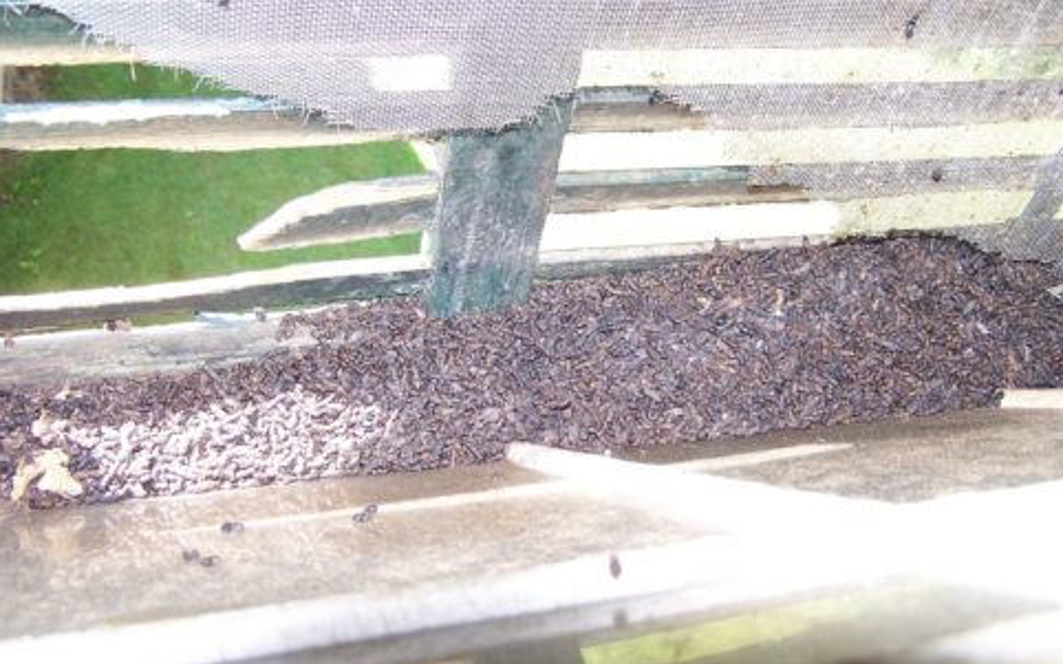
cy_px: 335
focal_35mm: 41
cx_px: 538
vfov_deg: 31.2
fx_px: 1188
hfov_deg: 48.2
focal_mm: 6.3
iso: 80
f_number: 2.8
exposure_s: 1/60
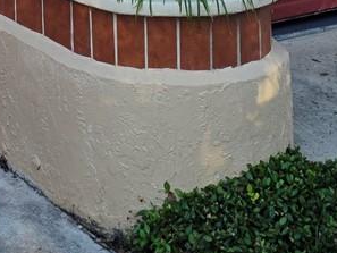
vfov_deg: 10.4
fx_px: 1208
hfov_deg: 15.5
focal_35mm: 124
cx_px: -12
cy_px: -338
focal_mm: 6.3
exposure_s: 1/3018
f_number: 1.7
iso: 80
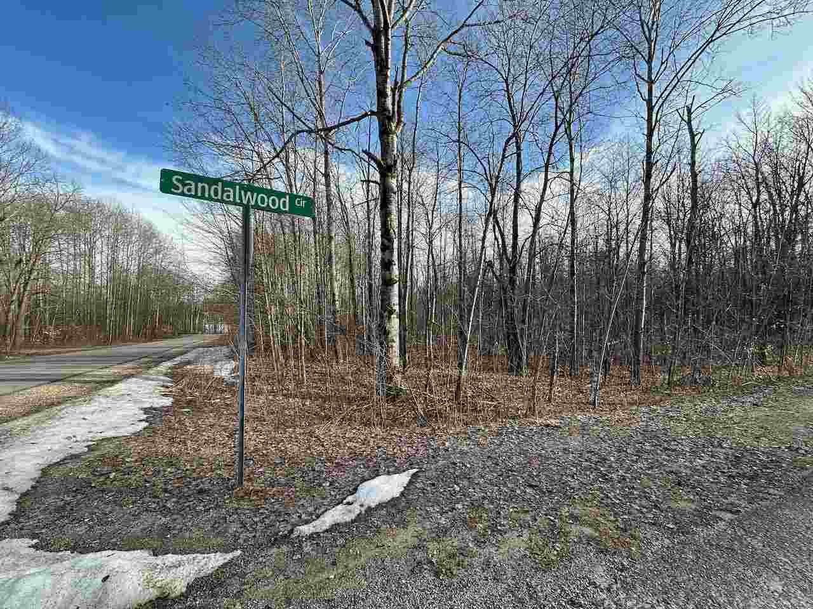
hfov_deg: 102.1
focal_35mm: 14
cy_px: 304
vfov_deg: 85.7
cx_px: 406
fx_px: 329
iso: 40
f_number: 2.2
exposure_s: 1/400
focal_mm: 2.22
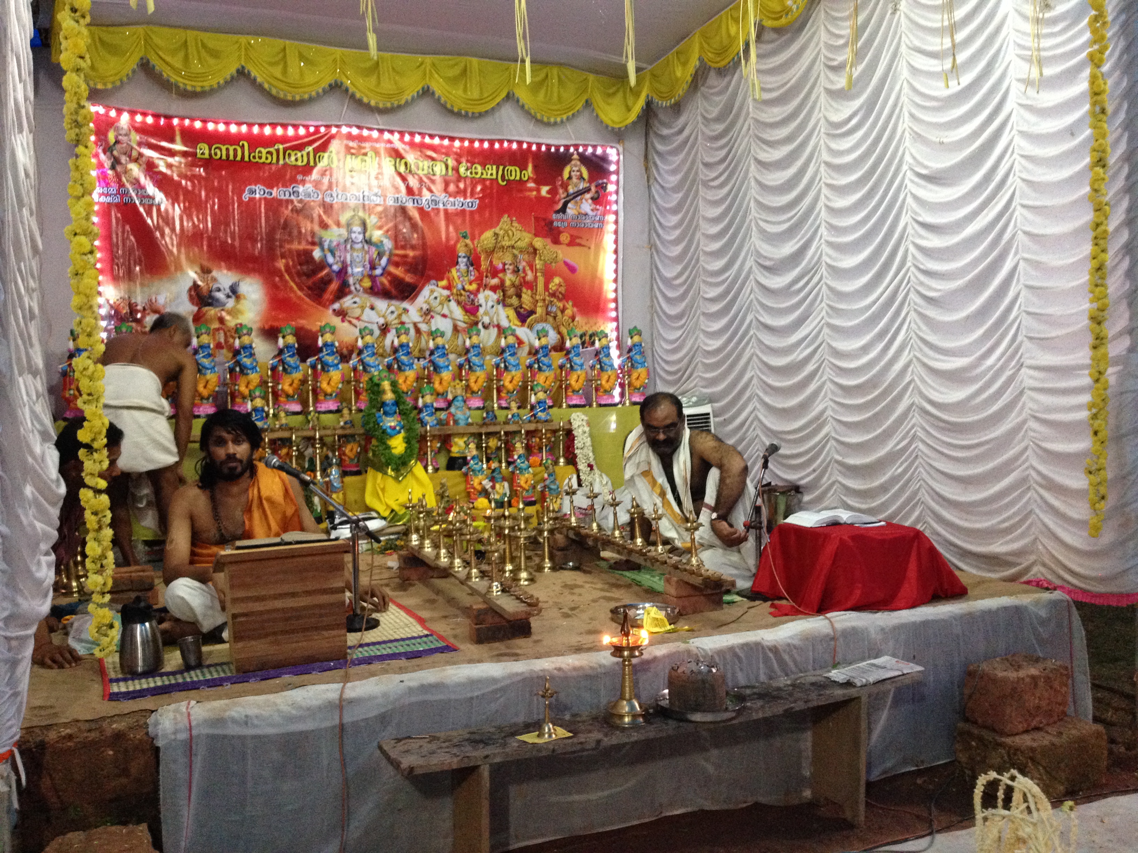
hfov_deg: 52.6
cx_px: 569
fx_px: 1151
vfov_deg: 40.7
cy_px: 426
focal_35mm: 35
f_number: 2.4
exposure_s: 1/20
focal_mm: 4.28
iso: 320
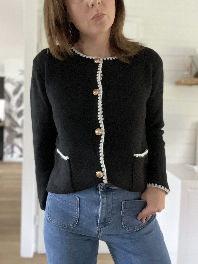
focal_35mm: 30
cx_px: 99
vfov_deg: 60.0
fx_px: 229
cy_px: 132
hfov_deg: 46.8
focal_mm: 2.71
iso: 800
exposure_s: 1/20
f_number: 2.2
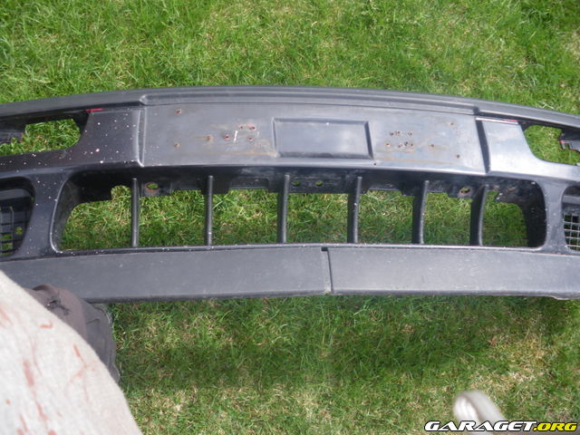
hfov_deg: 51.4
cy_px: 218
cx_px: 290
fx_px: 603
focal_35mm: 36
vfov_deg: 39.7
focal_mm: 6.3
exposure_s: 1/125
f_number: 3.5
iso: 64
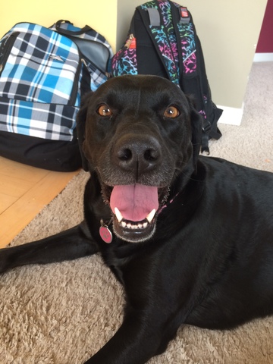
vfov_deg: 60.0
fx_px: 315
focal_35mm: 30
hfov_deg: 46.8
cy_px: 182
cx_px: 136
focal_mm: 4.12
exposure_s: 1/30
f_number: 2.2
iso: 80
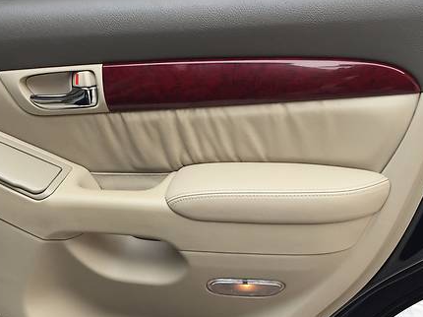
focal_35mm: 54
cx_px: 176
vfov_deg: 26.7
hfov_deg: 35.5
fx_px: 660
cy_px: 238
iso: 32
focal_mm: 4.2
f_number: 2.2
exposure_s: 1/114
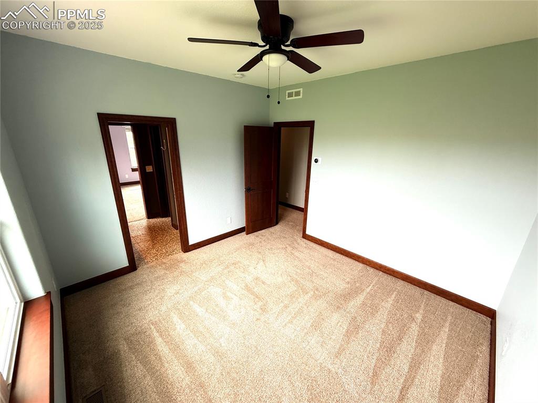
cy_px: 202
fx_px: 217
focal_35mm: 14
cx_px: 269
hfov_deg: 102.1
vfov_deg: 85.6
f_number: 2.2
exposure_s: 1/120
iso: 125
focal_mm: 2.22
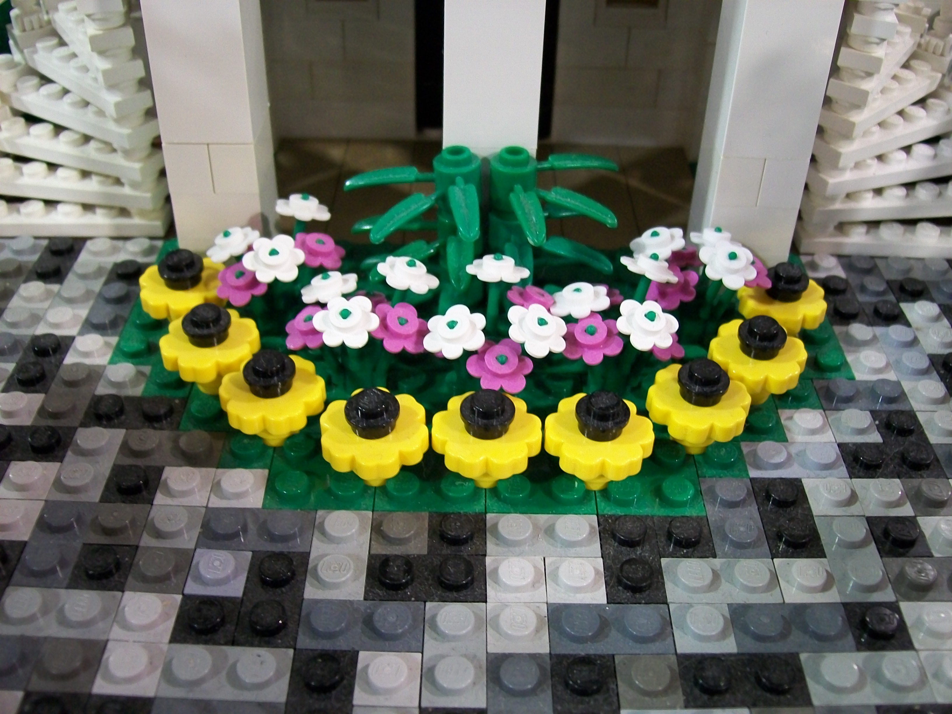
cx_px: 476
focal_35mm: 36
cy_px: 357
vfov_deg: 39.7
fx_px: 990
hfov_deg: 51.4
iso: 160
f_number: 2.7
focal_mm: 6
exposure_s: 1/10
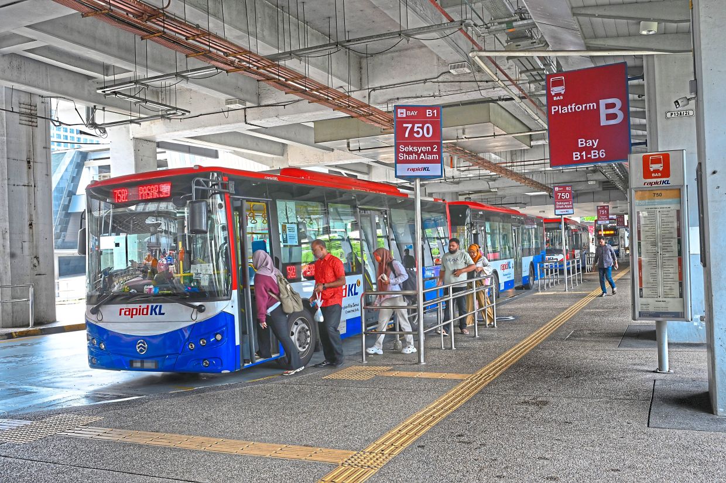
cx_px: 363
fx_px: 645
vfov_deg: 41.1
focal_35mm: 32
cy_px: 242
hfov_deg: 58.7
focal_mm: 32
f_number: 7.1
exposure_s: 1/60
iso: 500
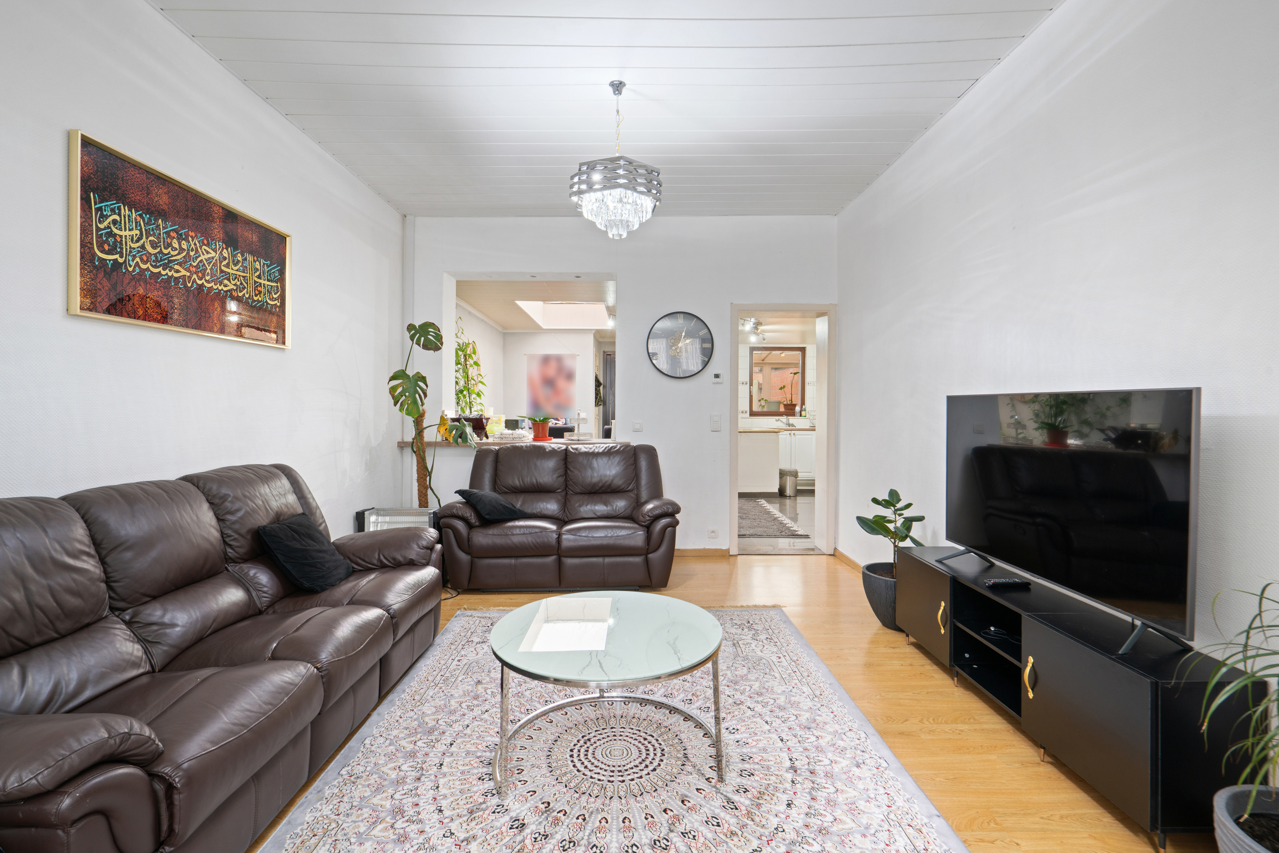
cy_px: 426
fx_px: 569
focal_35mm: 16
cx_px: 640
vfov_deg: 73.8
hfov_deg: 96.7
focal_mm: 16
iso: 250
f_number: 11
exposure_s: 3.2
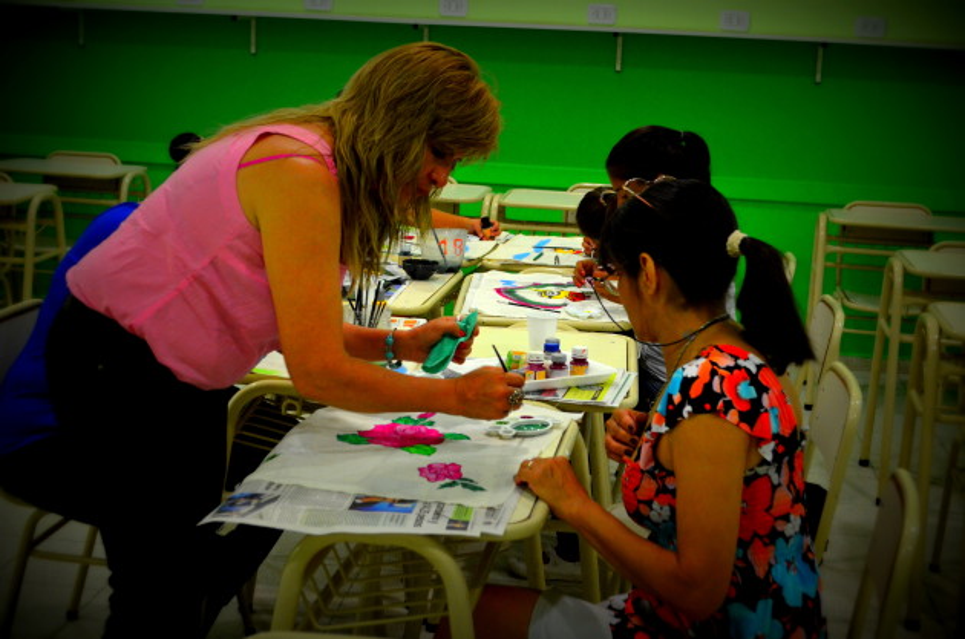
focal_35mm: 52
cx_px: 482
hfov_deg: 37.9
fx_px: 1404
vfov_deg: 25.6
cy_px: 320
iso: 1600
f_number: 5
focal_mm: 35
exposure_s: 1/80
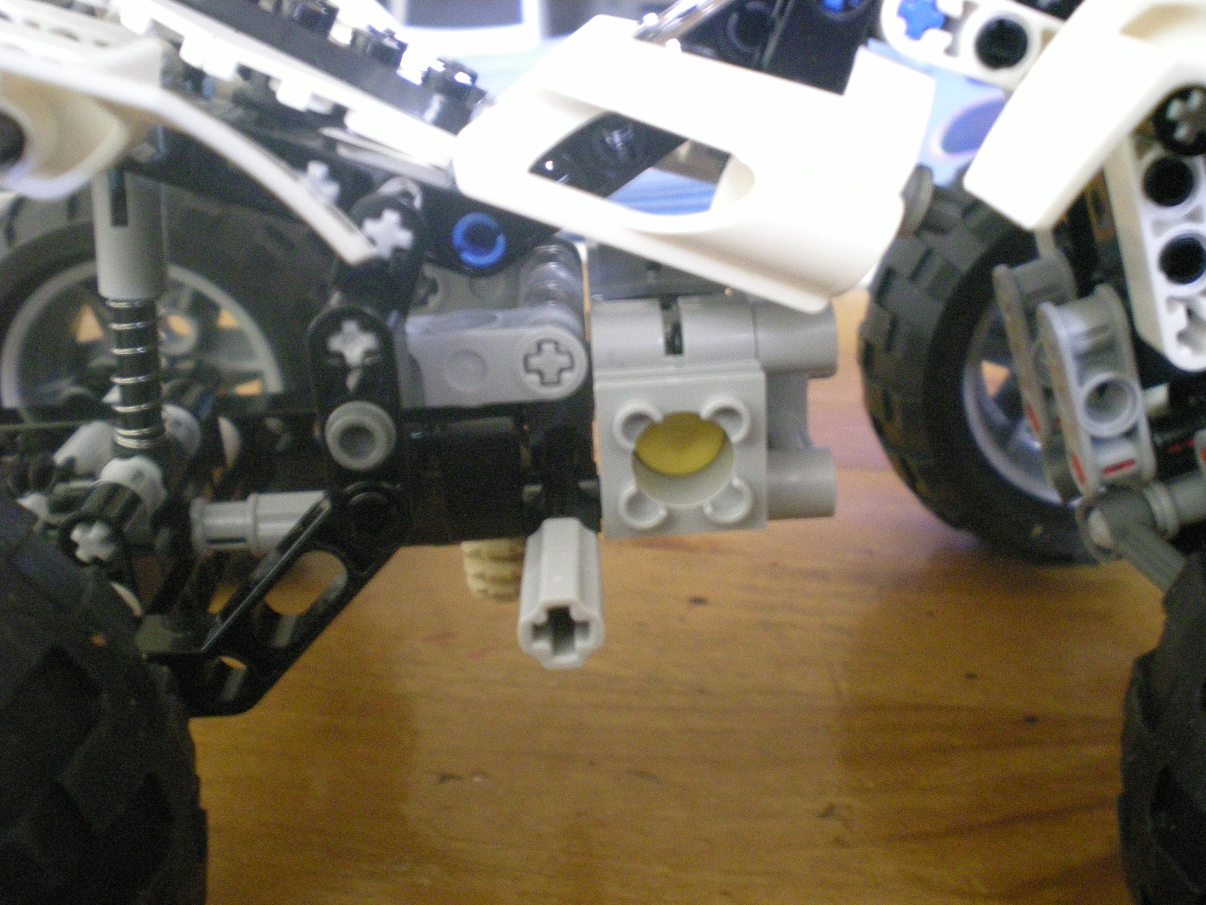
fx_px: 1324
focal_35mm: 38
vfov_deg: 37.7
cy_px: 452
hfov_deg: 49.0
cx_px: 603
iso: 649
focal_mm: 6.3
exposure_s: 1/8
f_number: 3.1
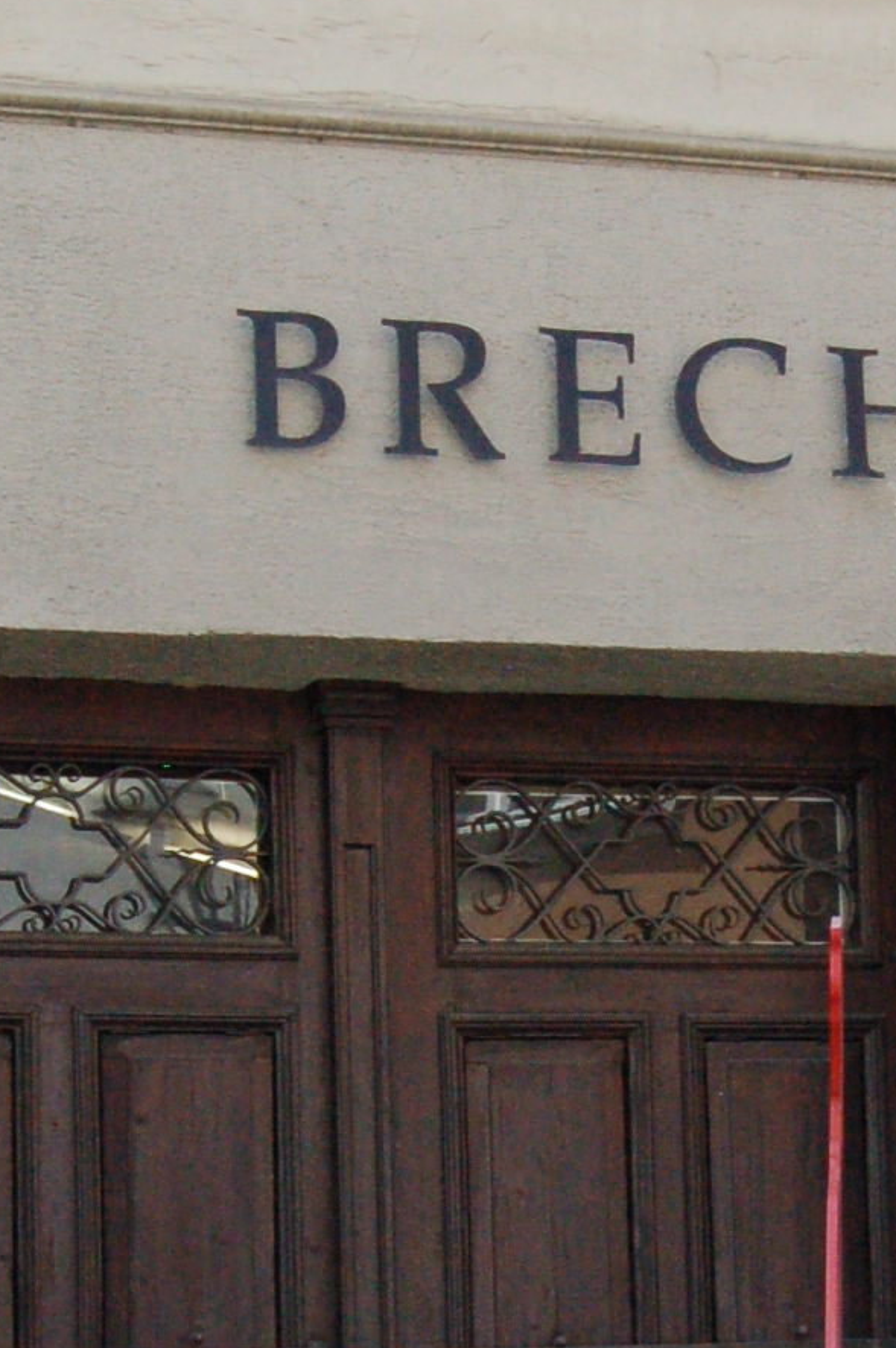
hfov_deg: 12.2
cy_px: 1073
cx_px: 700
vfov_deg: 18.1
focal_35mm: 112
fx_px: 4189
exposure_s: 1/320
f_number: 9
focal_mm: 22
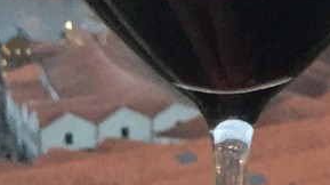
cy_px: -107
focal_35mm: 140
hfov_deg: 13.0
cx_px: 691
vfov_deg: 8.4
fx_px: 1224
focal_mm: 4.15
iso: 250
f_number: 2.2
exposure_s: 1/20
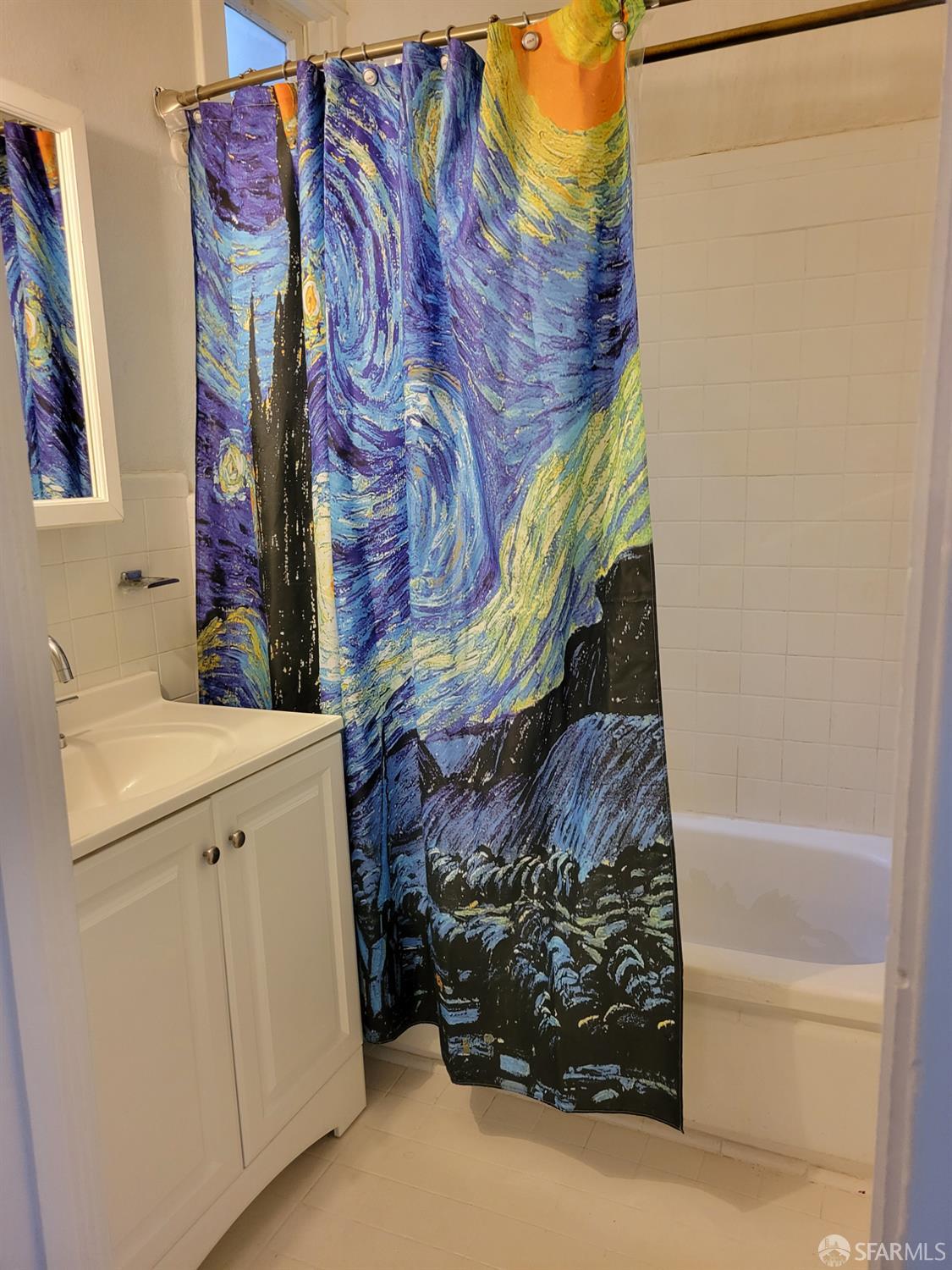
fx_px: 953
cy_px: 635
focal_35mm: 26
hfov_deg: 53.1
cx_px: 476
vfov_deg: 67.3
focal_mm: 5.4
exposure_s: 1/40
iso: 320
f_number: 1.8
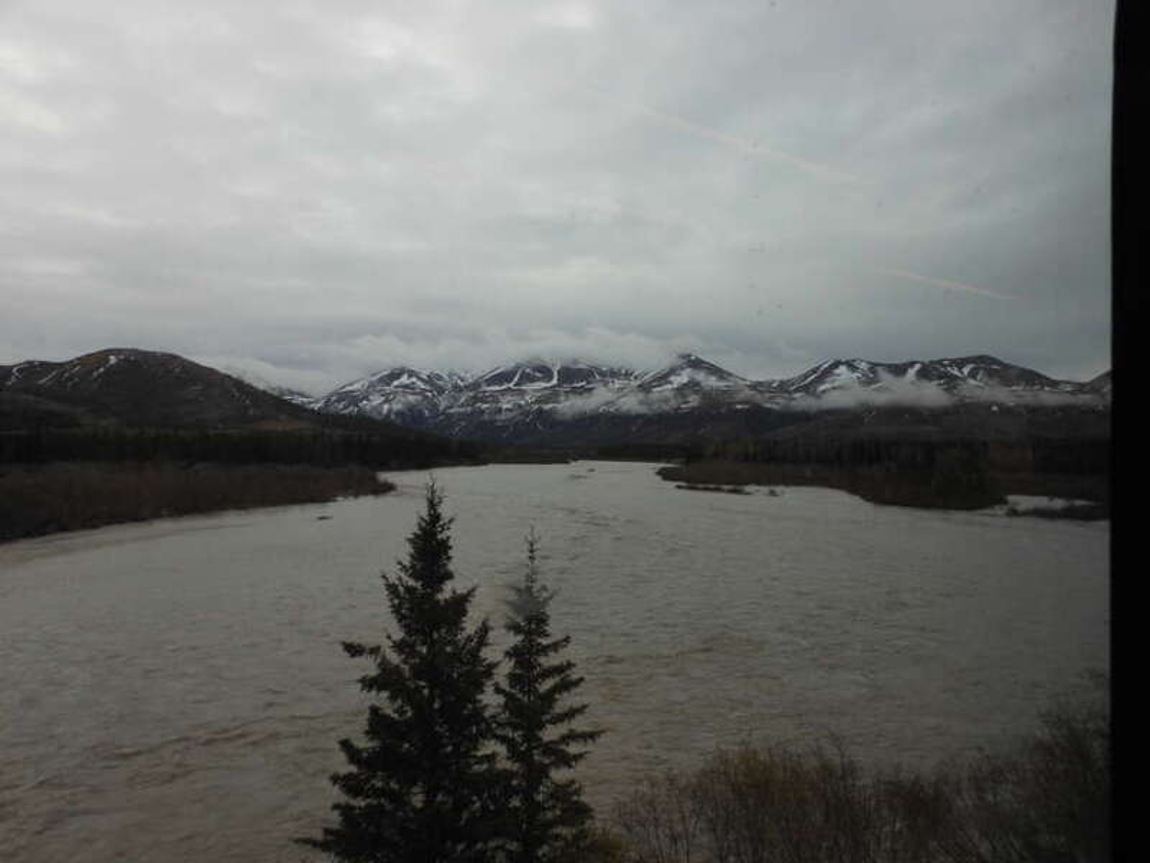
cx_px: 575
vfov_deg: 49.7
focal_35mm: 28
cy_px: 432
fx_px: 930
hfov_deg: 63.4
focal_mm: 5
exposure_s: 1/400
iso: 80
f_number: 3.7
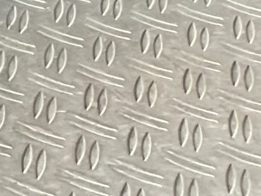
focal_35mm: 209
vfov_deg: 6.3
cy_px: -483
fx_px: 1575
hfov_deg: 7.6
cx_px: -650
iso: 40
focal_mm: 3
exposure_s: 1/60
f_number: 1.8
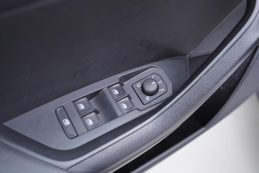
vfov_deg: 36.9
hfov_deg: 53.1
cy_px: 86
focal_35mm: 36
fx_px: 259
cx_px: 130
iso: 320
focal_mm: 24
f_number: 2.8
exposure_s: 1/40
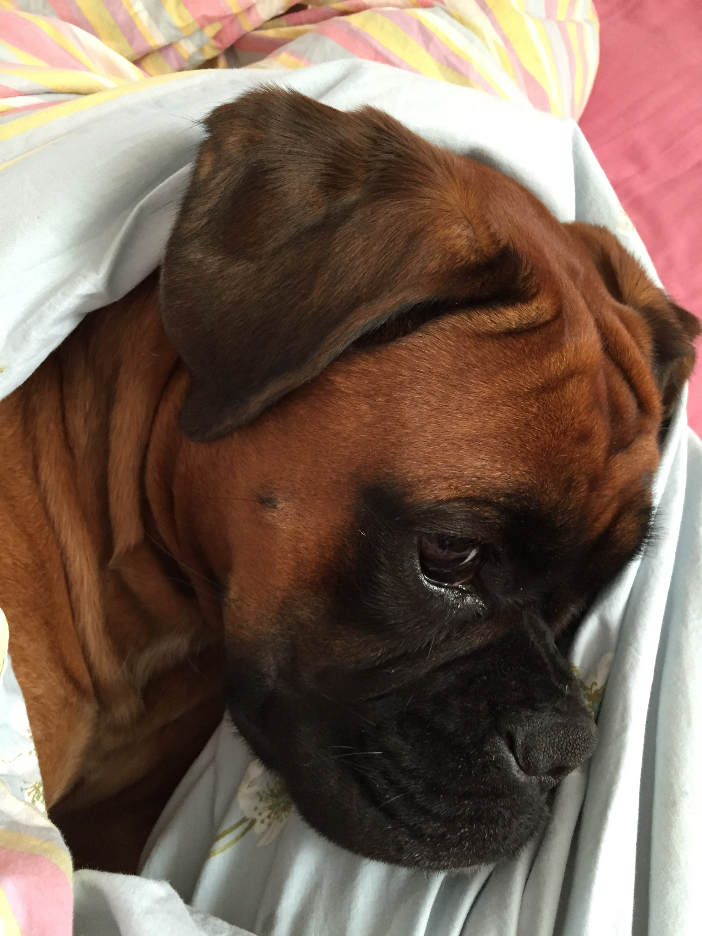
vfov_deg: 61.7
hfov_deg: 48.2
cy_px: 468
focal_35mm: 29
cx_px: 351
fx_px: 784
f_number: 2.2
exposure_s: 1/30
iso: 160
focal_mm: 4.15
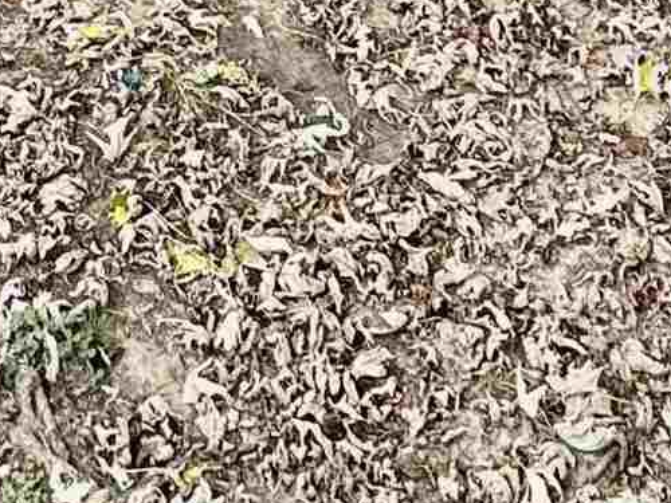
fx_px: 1667
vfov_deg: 11.9
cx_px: 325
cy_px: -875
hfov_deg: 22.8
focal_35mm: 86
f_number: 2.2
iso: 40
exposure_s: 1/230
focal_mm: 2.22
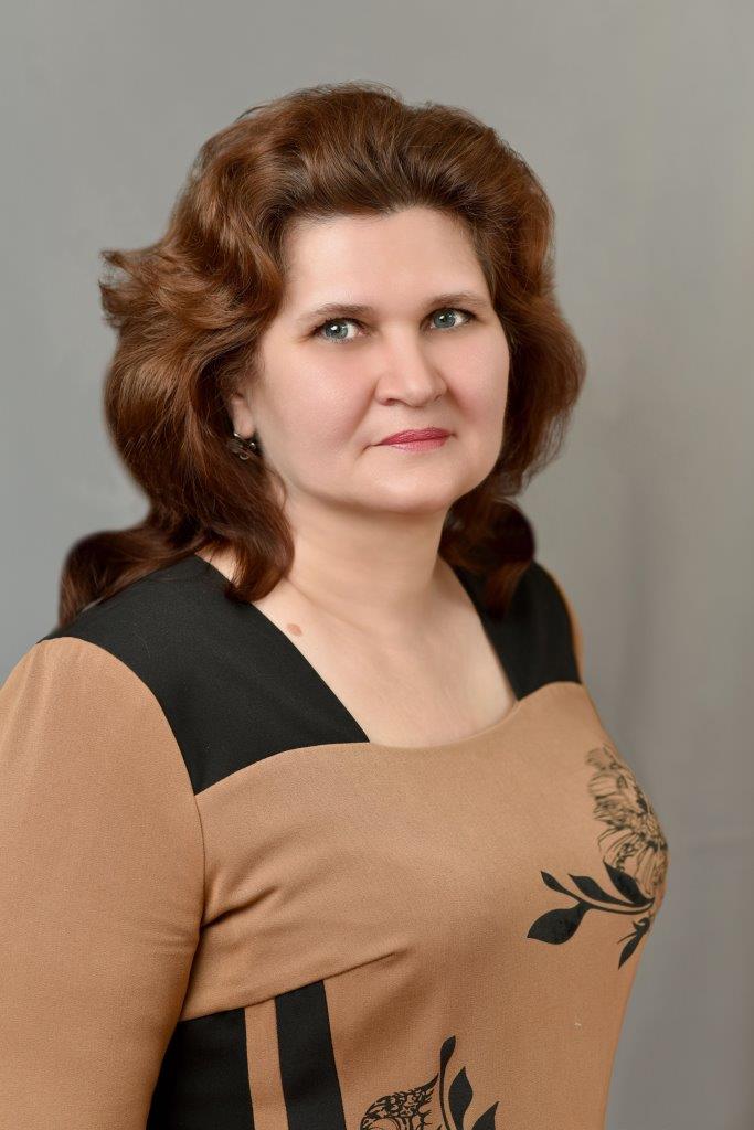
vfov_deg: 23.9
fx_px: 2669
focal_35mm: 85
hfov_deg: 16.1
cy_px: 565
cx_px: 377
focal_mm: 85
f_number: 3.5
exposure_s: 1/160
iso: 100
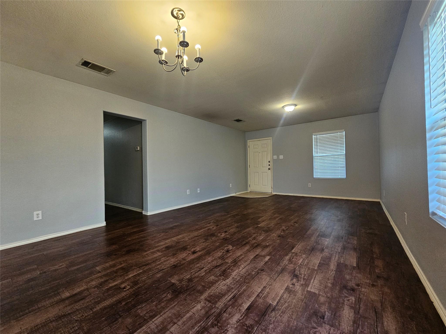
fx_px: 167
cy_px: 167
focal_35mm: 13
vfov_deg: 89.9
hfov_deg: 106.2
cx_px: 223
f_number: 2.2
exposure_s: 1/60
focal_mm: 2.2
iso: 320
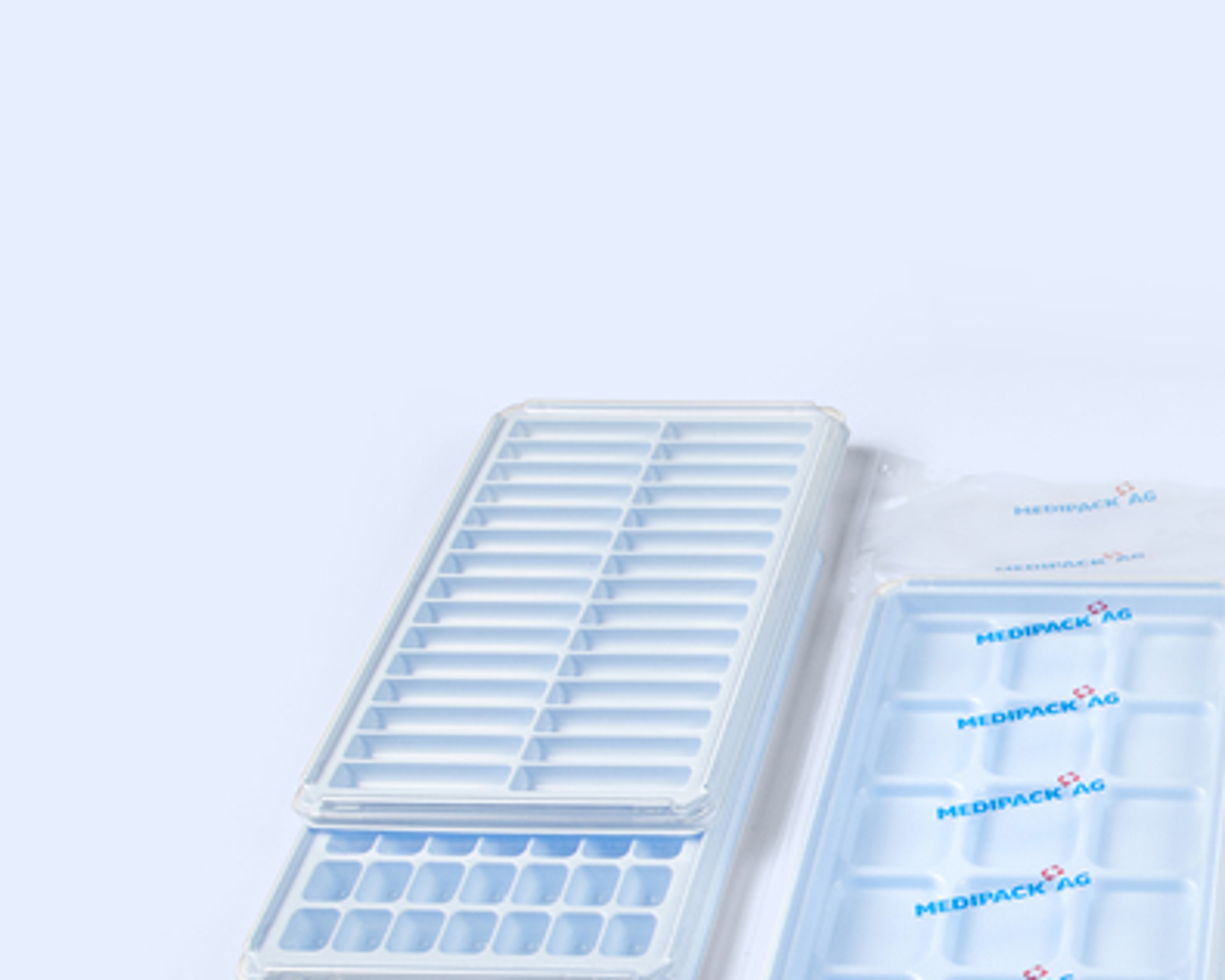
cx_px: 1526
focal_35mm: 57
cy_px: 702
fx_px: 2067
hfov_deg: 28.2
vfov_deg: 26.4
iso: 280
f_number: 11
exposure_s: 1/90
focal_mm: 24
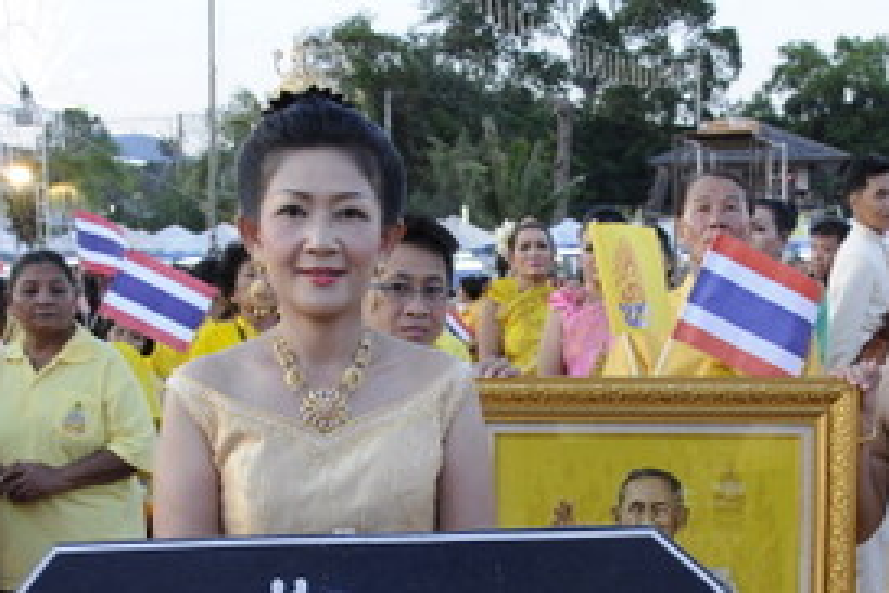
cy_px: 494
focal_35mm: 66
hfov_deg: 30.4
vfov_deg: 20.4
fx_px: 1627
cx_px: 563
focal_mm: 25
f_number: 5.6
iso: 500
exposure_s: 1/50
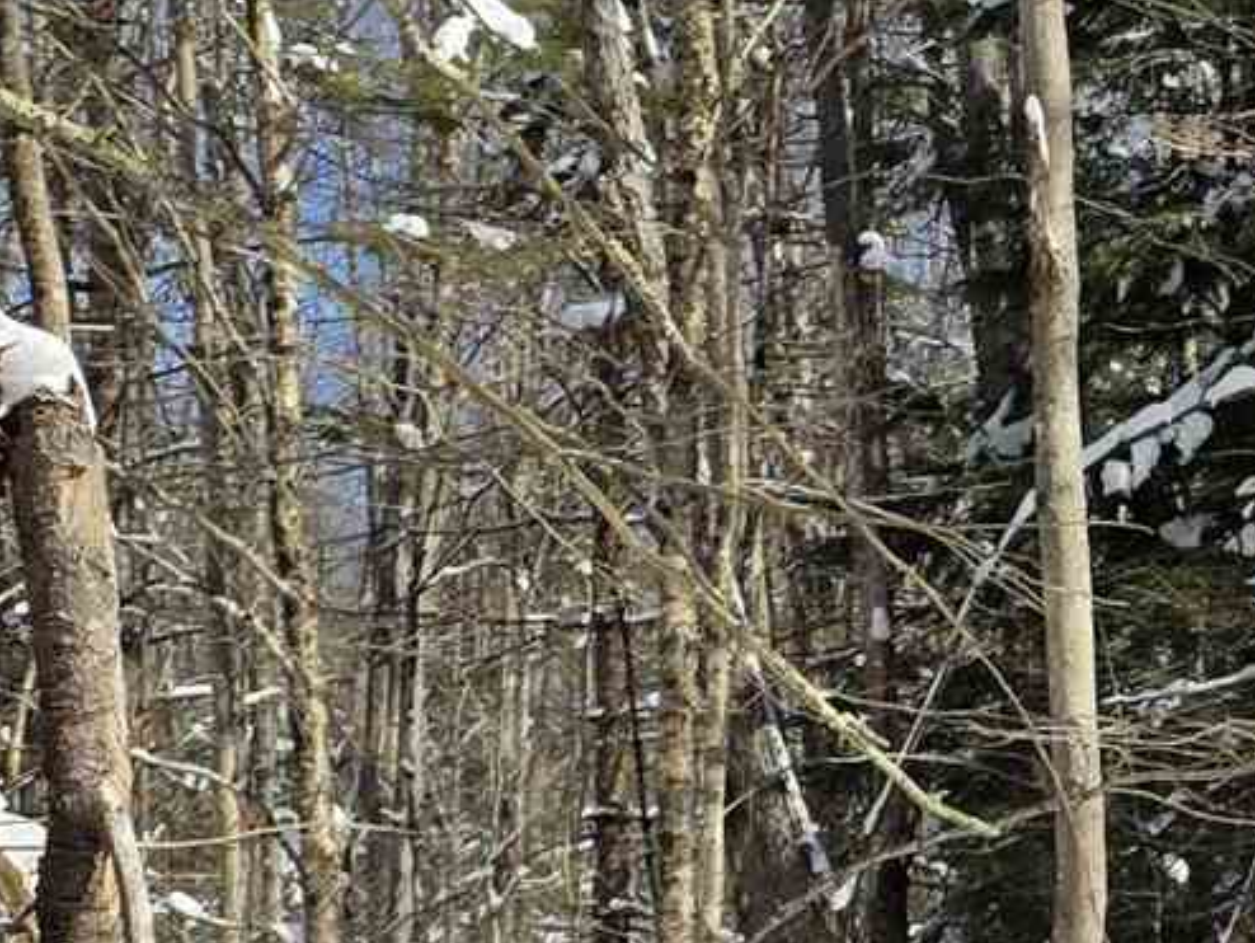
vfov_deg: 10.3
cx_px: 1862
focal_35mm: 143
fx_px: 5187
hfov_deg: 13.1
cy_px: 912
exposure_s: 1/6574
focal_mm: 6.3
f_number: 1.7
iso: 80
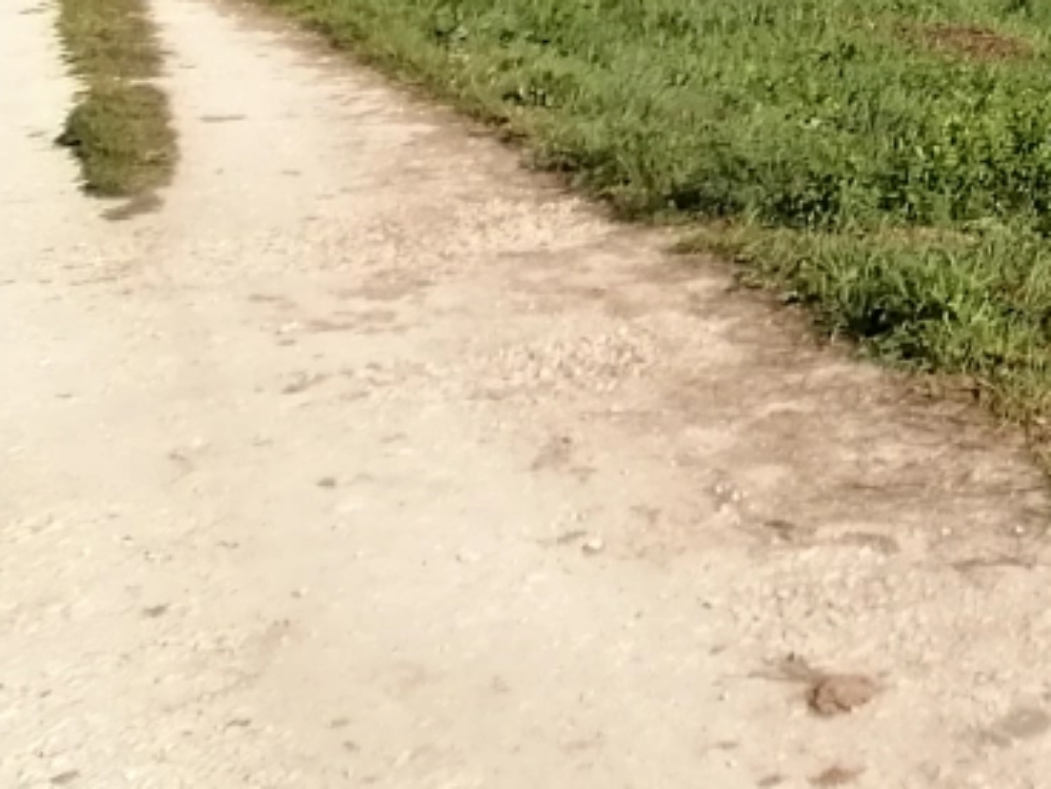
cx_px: 1685
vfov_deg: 23.9
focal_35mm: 58
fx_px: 1761
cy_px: -39
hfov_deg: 23.9
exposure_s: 1/1437
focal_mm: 1.78
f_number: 2.4
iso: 50
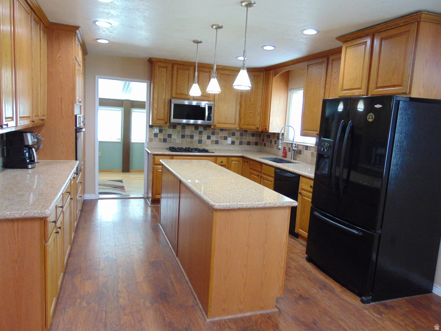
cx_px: 220
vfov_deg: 54.9
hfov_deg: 69.4
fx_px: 318
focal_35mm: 25
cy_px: 166
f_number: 3
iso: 250
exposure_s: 1/30
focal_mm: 4.5
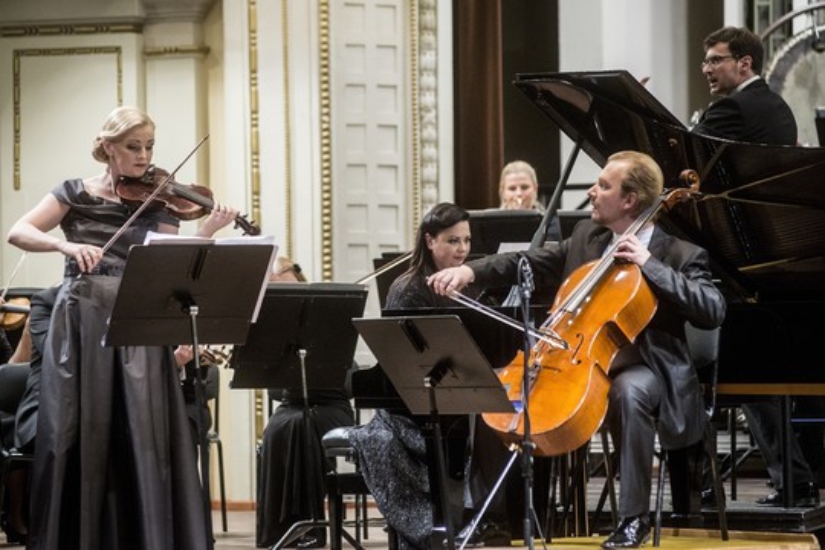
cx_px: 412
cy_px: 275
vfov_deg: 8.9
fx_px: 3552
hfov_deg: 13.2
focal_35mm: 155
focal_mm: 155
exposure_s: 1/250
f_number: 3.5
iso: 2500
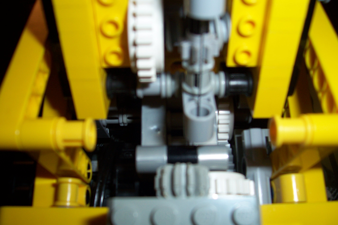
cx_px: 169
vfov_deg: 38.9
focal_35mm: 34
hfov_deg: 55.8
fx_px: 319
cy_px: 112
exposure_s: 1/60
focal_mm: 5.6
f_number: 2.7
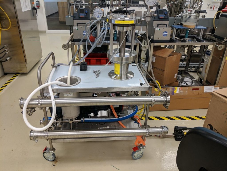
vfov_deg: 53.1
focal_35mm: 26
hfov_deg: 67.3
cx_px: 114
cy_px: 86
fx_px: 170
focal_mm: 4.44
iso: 76
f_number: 1.8
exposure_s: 1/40
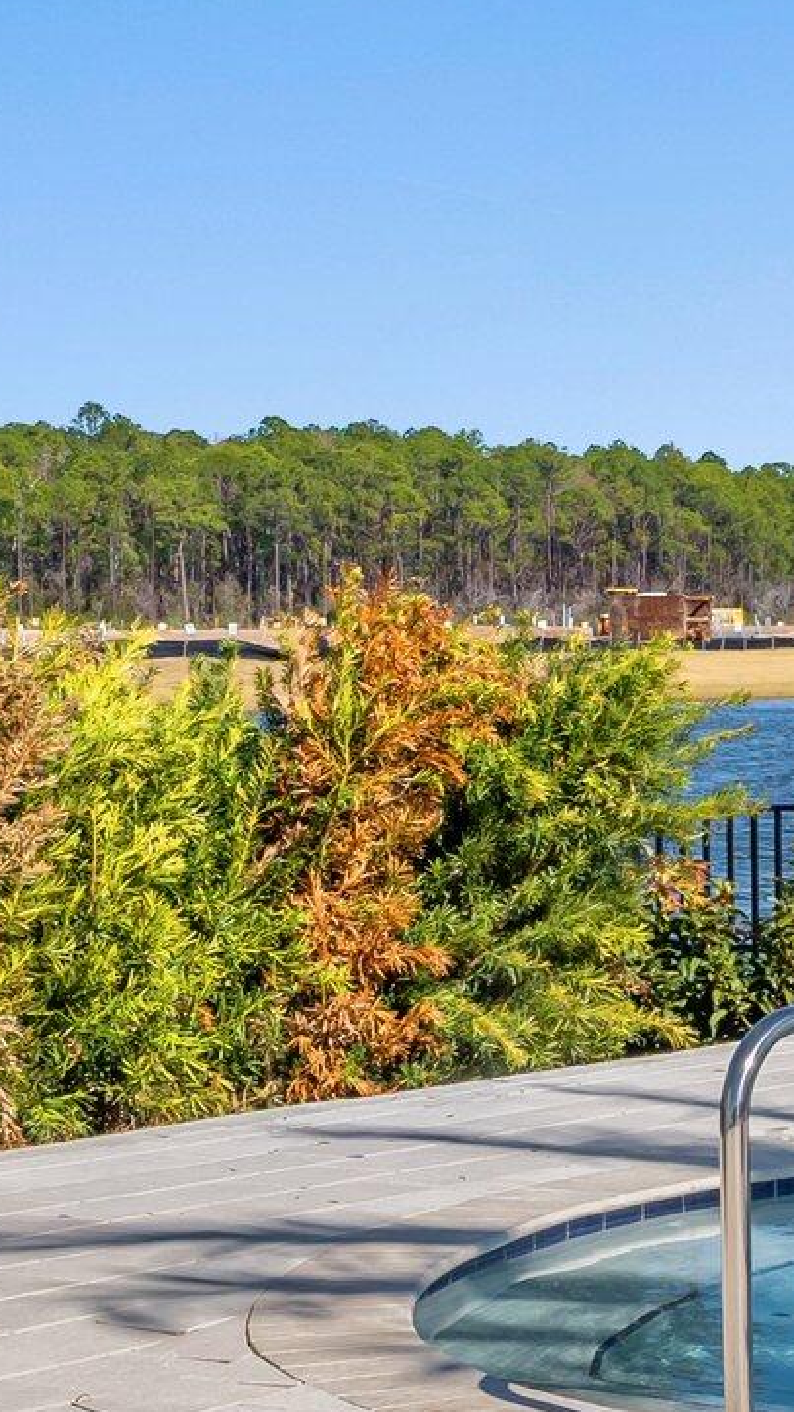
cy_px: 560
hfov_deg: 10.5
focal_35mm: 107
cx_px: 1504
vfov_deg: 20.0
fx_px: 4006
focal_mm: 24
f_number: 10
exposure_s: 1/640
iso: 100
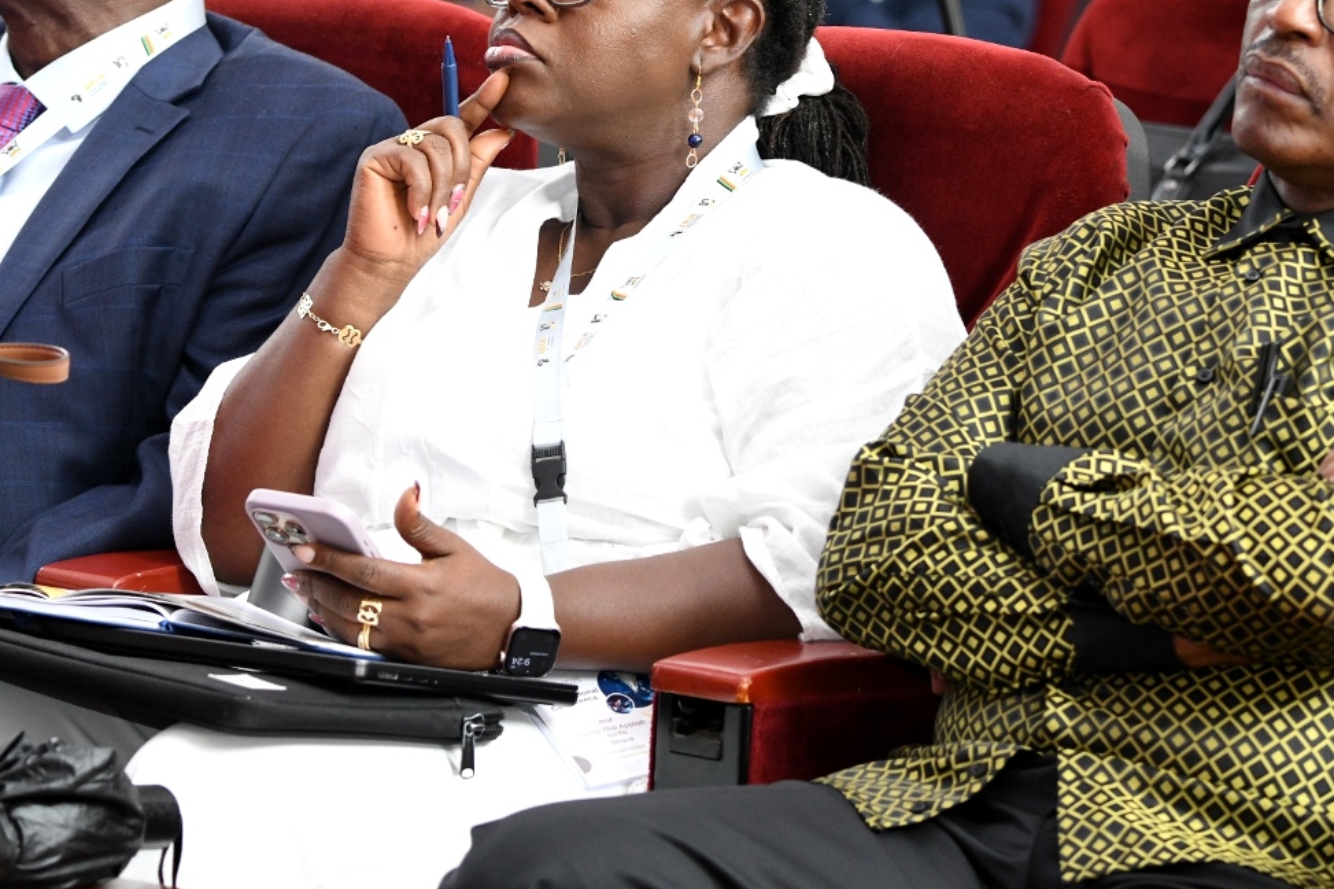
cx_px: 568
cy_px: 174
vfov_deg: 5.4
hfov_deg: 8.1
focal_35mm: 255
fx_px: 9445
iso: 2500
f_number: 5
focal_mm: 155
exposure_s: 1/125
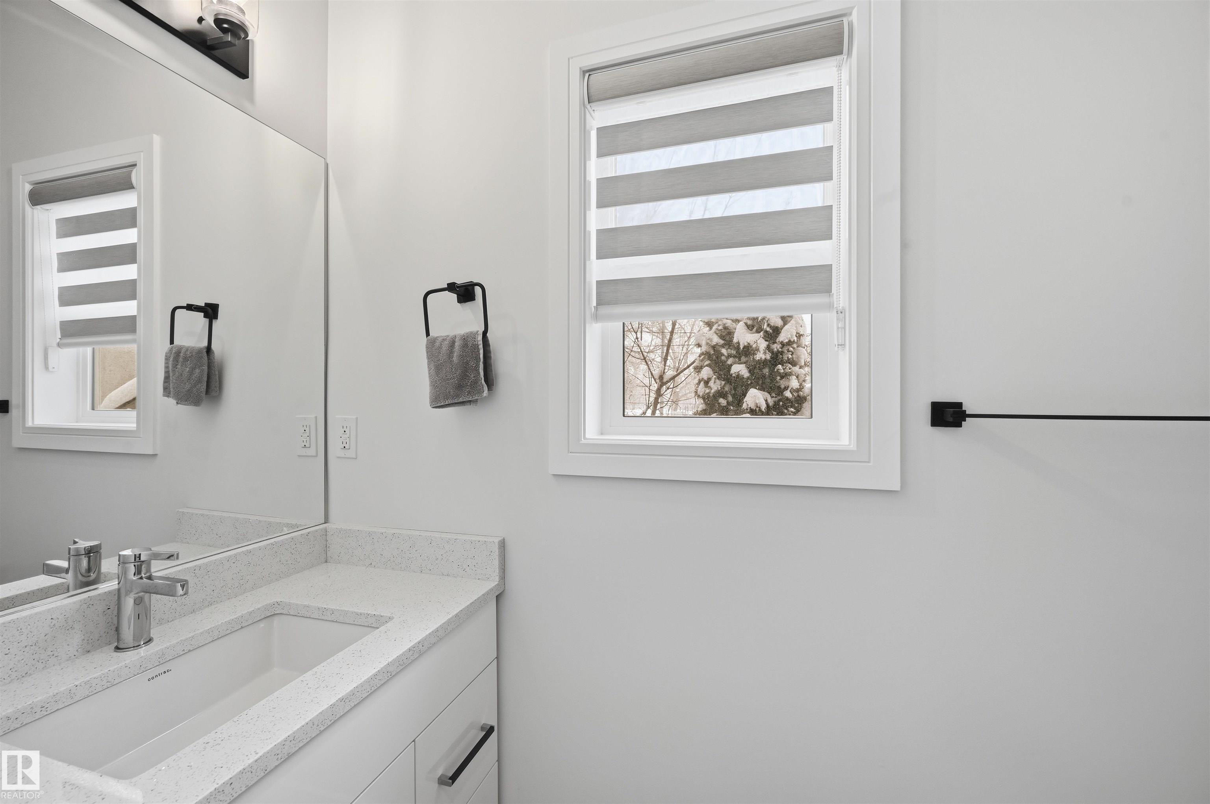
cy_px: 402
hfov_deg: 104.3
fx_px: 470
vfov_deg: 81.1
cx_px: 605
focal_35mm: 14
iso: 100
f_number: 8
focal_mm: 14
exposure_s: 1/100
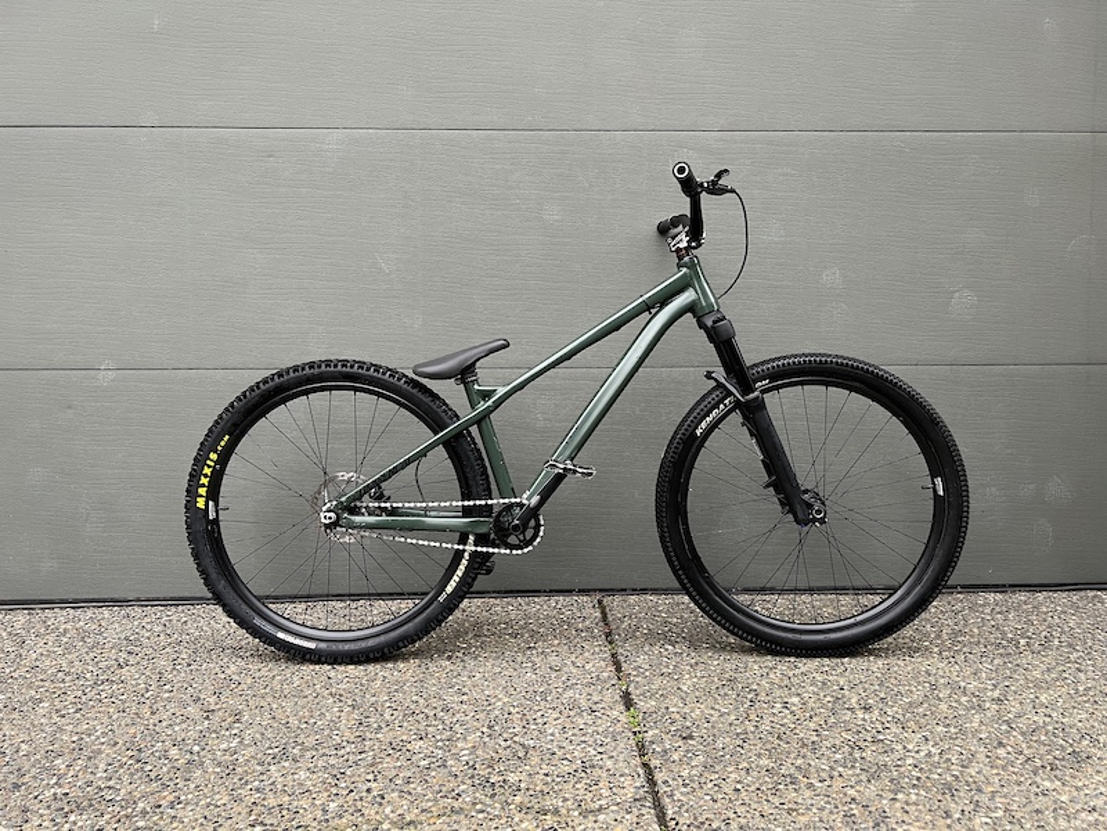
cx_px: 554
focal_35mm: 26
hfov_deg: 67.3
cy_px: 416
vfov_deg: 53.1
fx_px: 831
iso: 125
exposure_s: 1/60
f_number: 1.5
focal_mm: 5.7
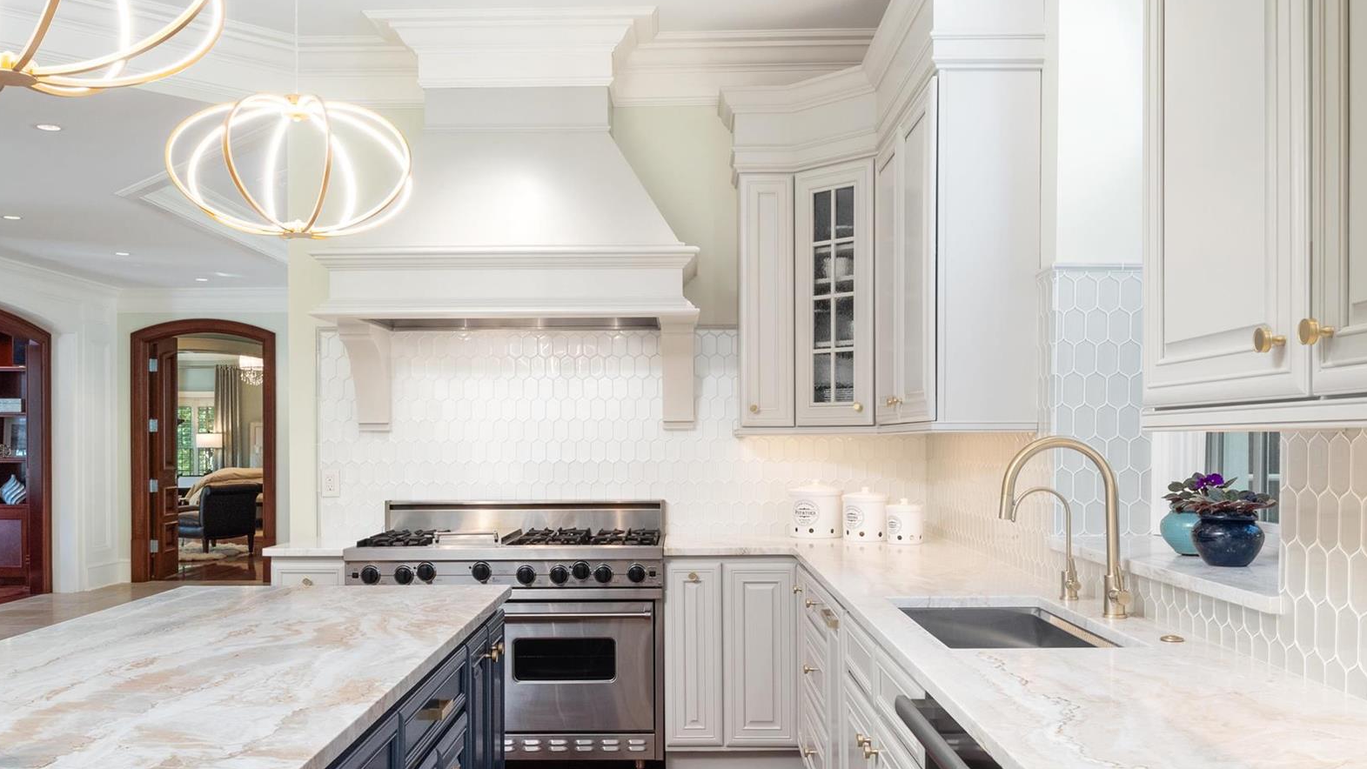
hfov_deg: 61.0
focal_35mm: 32
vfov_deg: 36.6
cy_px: 454
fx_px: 1160
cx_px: 687
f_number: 8
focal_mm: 15
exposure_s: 1/4
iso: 400
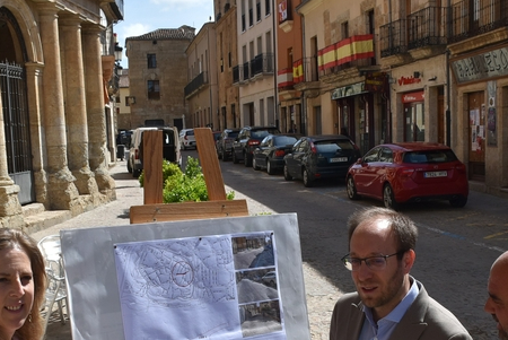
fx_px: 763
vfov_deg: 24.5
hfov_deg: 36.8
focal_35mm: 54
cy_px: 297
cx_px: 271
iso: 200
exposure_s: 1/320
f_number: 9
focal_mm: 18
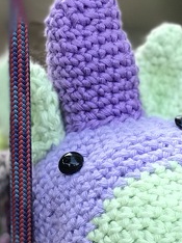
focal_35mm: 195
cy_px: 346
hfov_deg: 7.6
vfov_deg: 9.9
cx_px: 146
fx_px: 1369
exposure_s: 1/92
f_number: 2.8
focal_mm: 6.6
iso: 64
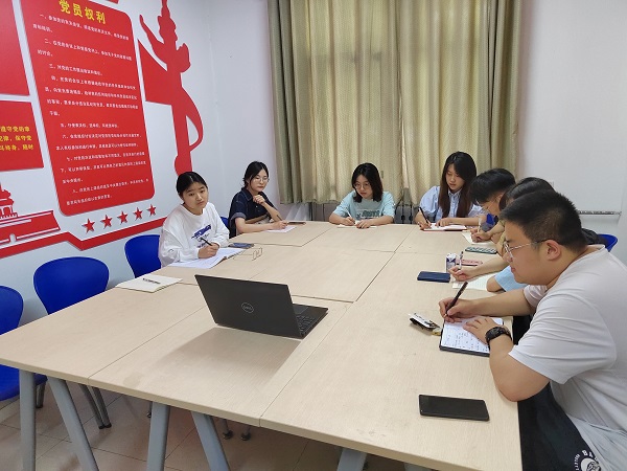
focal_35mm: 23
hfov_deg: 73.9
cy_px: 236
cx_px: 314
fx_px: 417
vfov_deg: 58.9
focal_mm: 5.52
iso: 2603
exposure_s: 1/50
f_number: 1.9
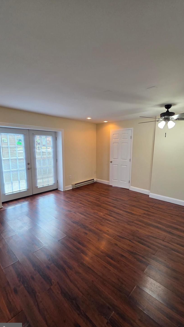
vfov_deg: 103.0
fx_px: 130
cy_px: 168
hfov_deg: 70.5
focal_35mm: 15
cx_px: 96
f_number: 2.2
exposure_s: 1/60
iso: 100
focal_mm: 2.2
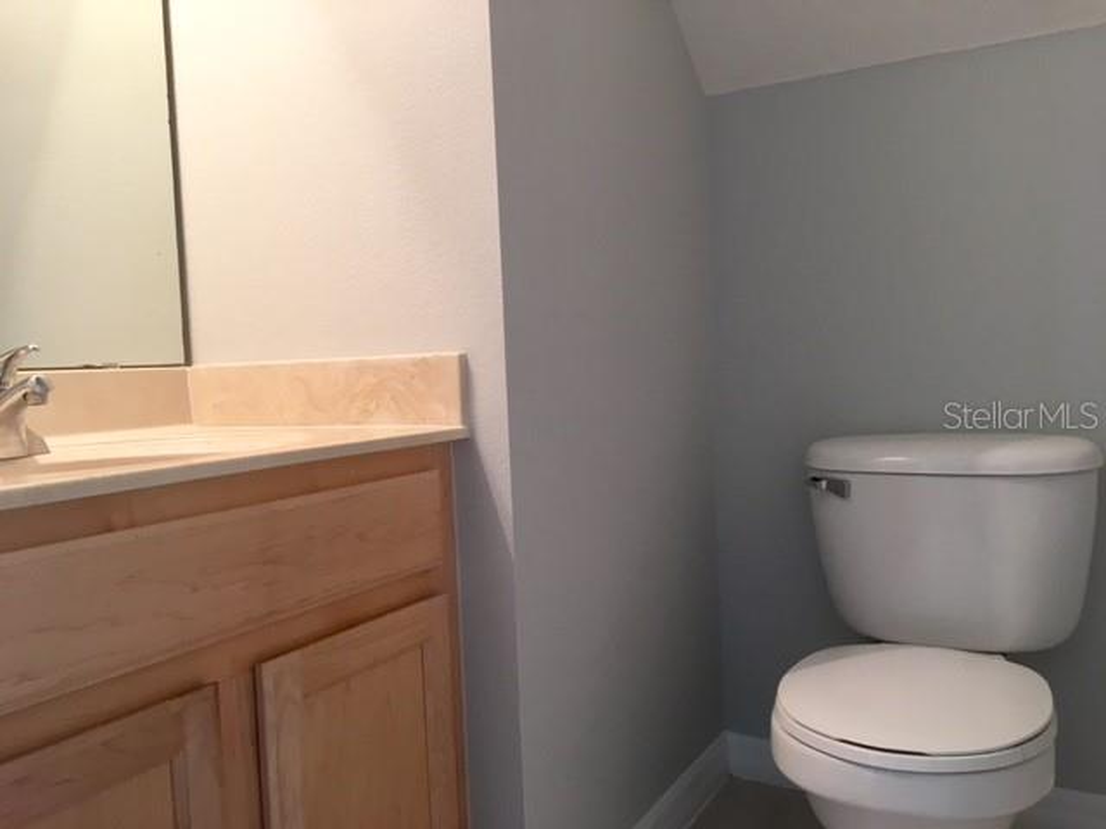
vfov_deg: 48.2
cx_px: 553
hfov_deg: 61.7
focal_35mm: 29
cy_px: 414
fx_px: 927
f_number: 2.2
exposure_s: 1/30
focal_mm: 4.15
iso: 50
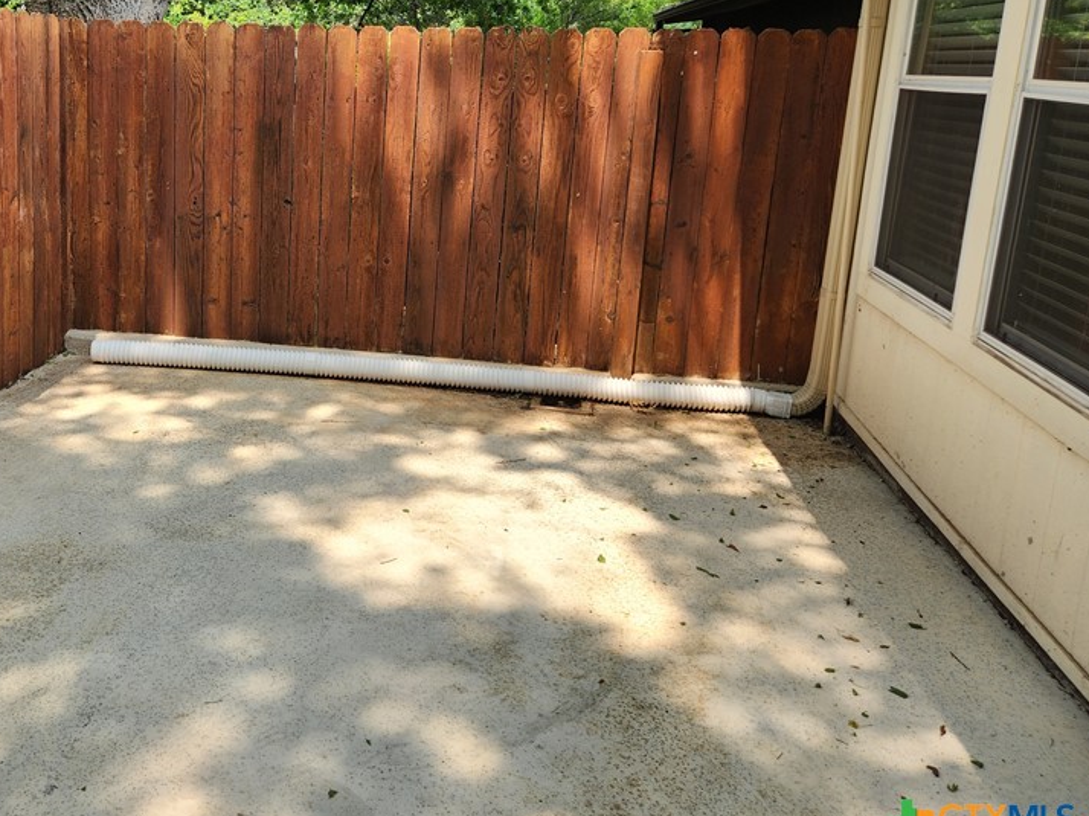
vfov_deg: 42.5
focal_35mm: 33
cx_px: 331
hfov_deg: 53.8
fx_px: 1038
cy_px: 288
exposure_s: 1/302
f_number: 1.8
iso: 20
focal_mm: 5.4
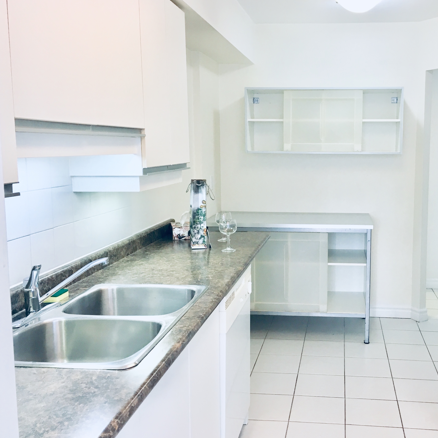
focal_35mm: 37
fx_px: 530
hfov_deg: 44.2
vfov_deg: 44.9
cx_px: 295
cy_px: 207
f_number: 2.2
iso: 32
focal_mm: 4.15
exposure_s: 1/30
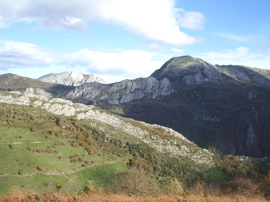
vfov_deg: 35.9
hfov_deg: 46.8
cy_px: 115
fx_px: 312
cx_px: 135
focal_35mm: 40
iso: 50
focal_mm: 5.8
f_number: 4.3
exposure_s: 1/320
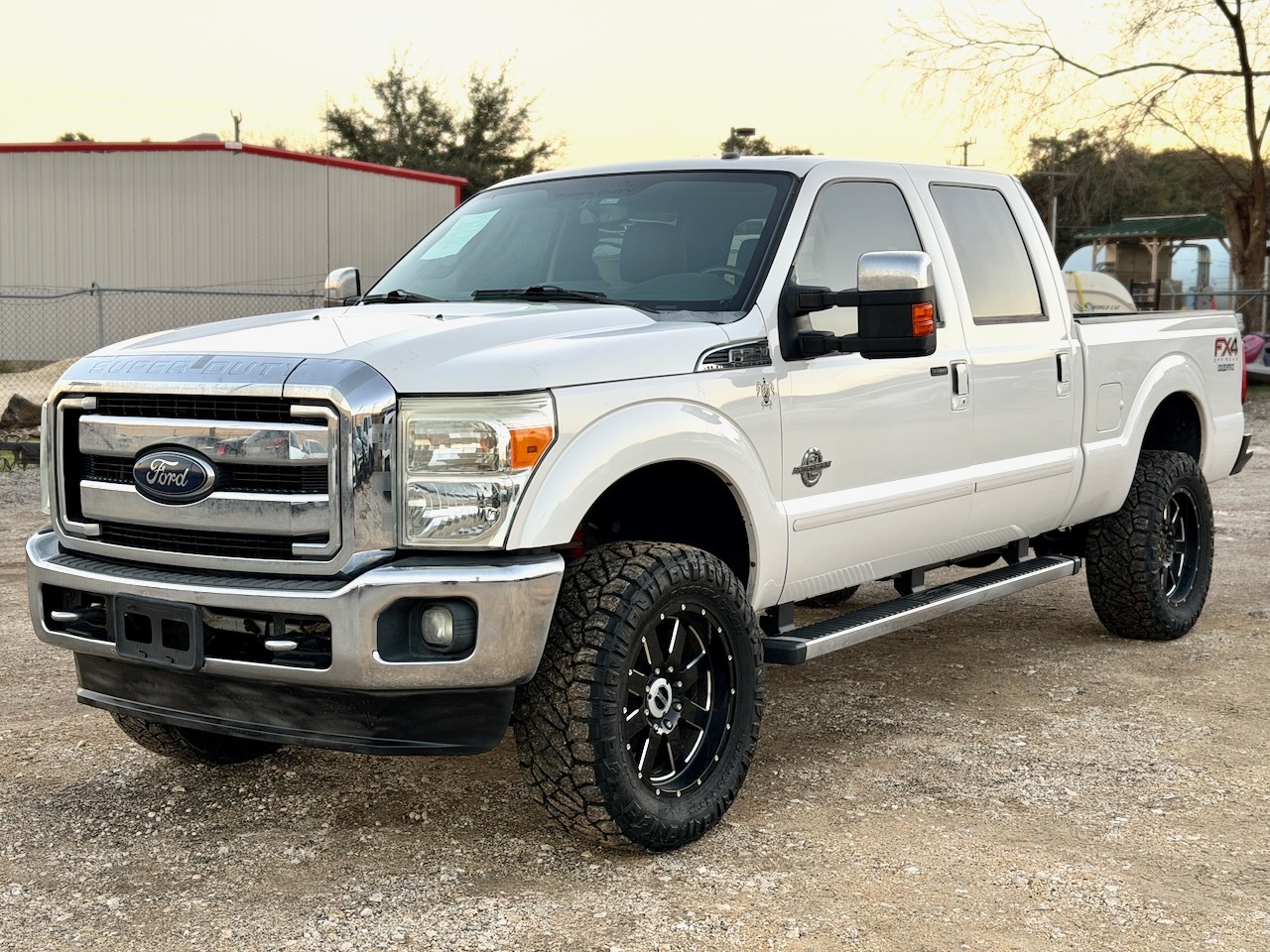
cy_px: 476
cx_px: 635
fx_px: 1761
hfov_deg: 39.7
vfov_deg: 30.3
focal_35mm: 48
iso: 64
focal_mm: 6.76
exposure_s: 1/209
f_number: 1.78
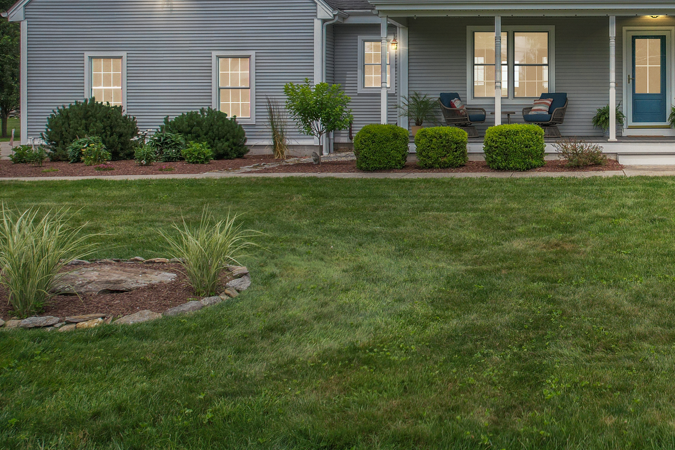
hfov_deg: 42.7
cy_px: 98
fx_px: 788
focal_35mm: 42
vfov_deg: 31.2
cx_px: 600
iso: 200
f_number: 2.8
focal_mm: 8.38
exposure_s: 1/2000
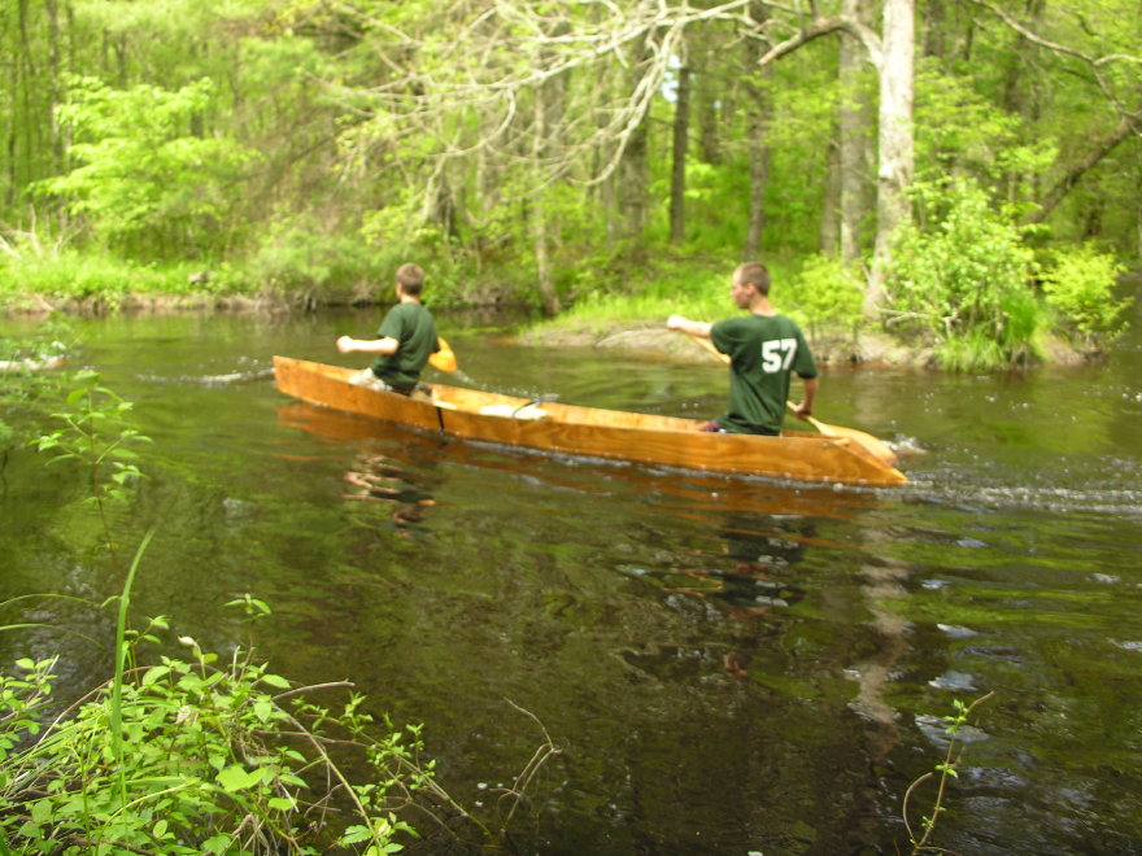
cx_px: 571
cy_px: 428
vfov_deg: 40.7
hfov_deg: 52.6
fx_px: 1155
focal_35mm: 35
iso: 50
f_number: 2.8
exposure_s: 1/125
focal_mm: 8.9
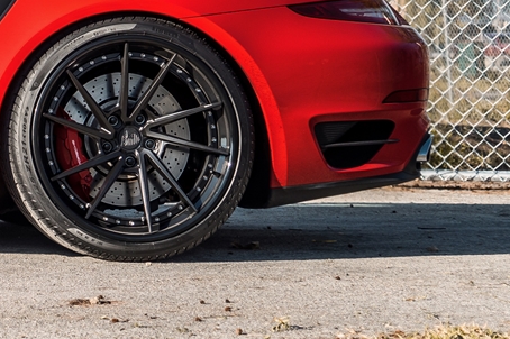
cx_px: -310
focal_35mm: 165
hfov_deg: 11.8
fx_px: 2336
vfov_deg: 8.2
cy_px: -135
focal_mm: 39
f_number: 4
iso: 100
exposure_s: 1/250
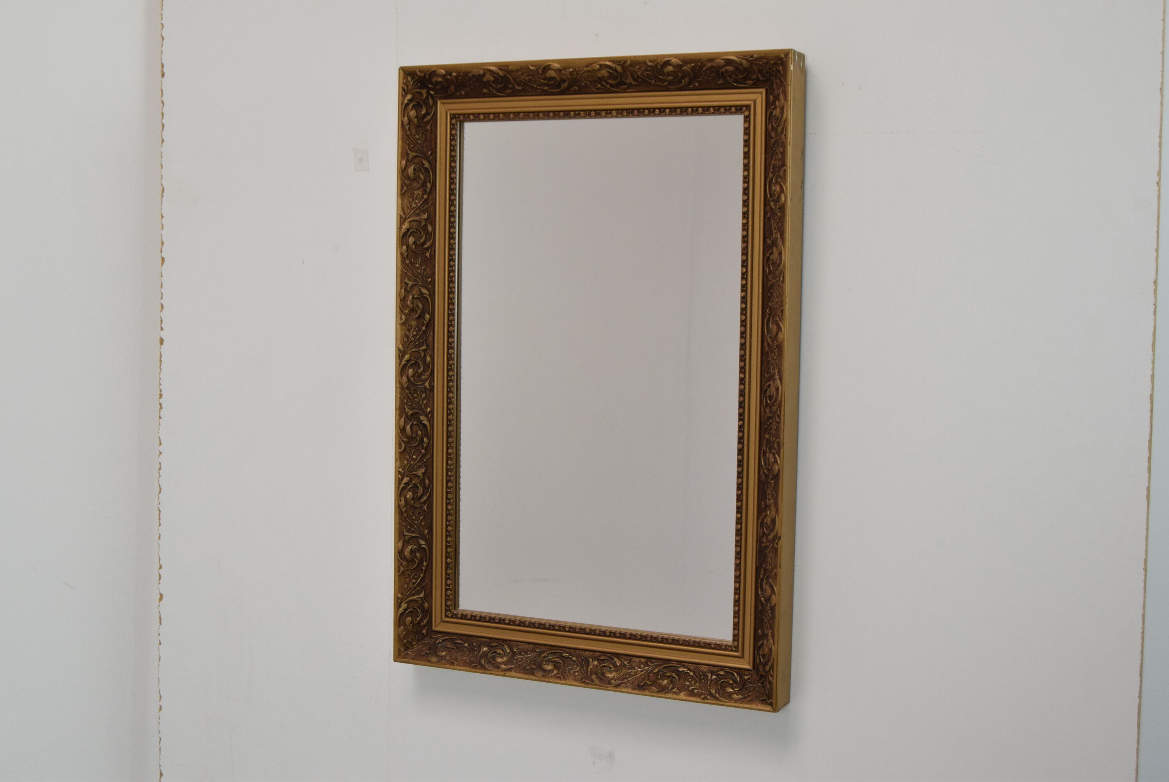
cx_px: 584
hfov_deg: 41.1
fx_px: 1560
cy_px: 391
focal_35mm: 48
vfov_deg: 28.1
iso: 1600
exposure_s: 1/250
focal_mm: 32
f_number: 8
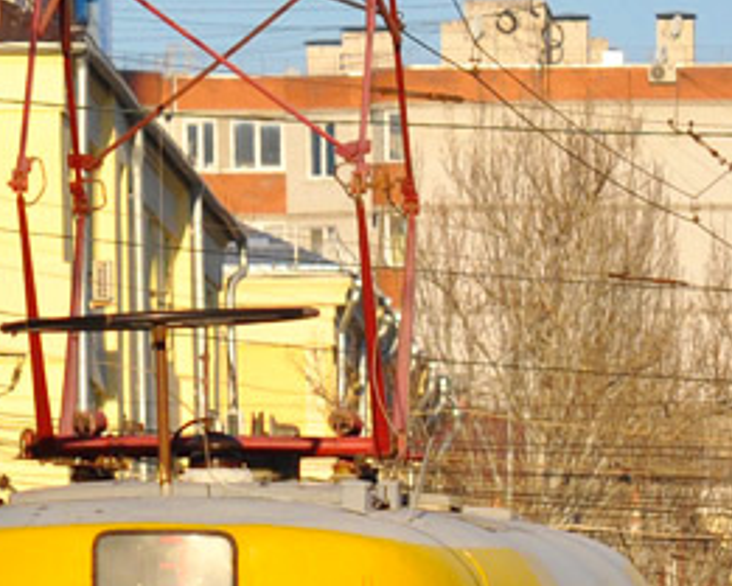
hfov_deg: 2.0
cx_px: 250
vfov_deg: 1.6
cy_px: 485
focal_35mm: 972
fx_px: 21066
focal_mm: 150
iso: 200
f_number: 8
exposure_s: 1/500
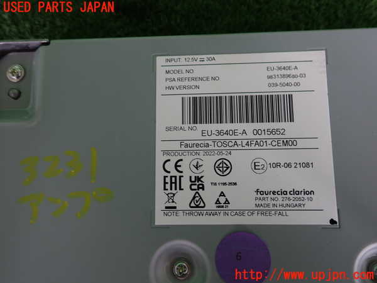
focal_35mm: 30
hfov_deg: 60.0
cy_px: 142
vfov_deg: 46.8
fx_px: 327
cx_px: 188
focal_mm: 5.4
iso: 160
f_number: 2.3
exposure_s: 1/60
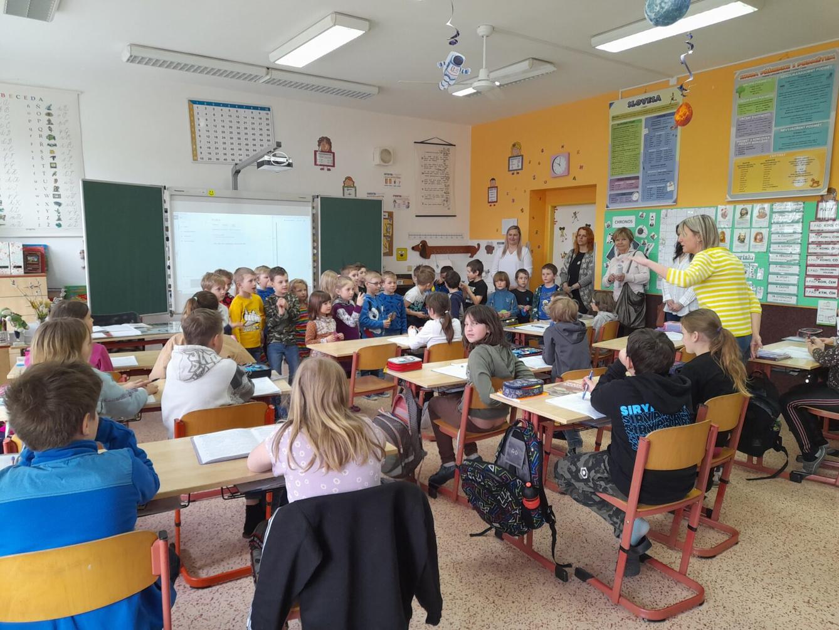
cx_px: 420
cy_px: 315
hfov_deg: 69.4
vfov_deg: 54.9
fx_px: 606
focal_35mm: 25
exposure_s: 1/50
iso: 125
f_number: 2
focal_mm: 4.6
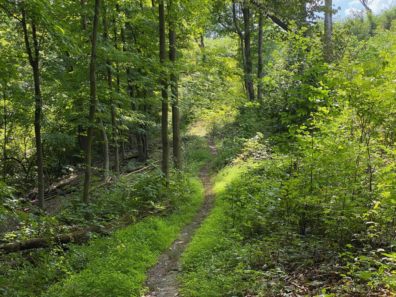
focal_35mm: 52
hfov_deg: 36.8
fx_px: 595
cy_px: 148
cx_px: 198
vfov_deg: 28.0
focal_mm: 6
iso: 20
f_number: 2
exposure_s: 1/417
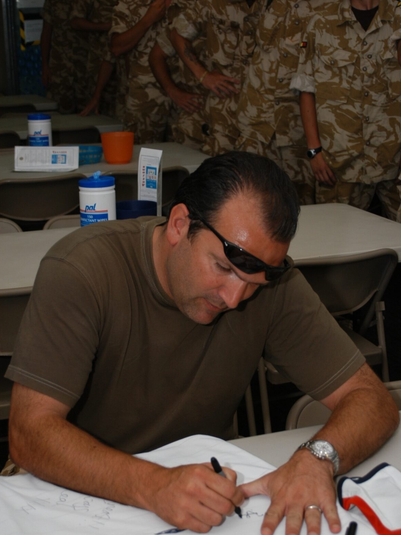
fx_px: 1081
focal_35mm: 70
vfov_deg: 27.8
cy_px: 298
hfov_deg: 21.0
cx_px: 202
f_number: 5.3
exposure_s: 1/60
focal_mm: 42
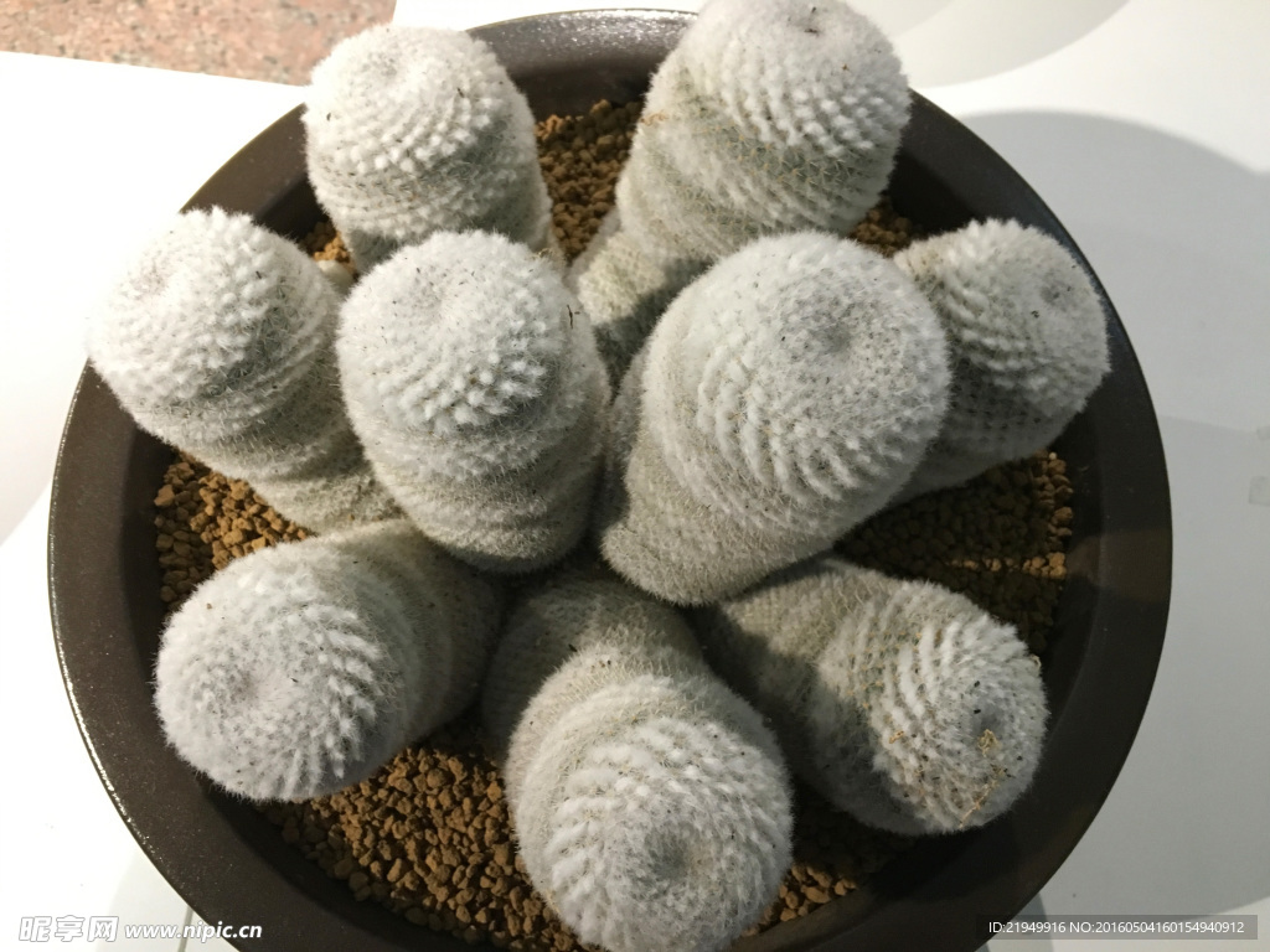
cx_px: 635
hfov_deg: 61.7
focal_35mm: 29
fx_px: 1064
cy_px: 476
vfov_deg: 48.2
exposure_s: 1/33
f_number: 2.2
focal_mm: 4.15
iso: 250
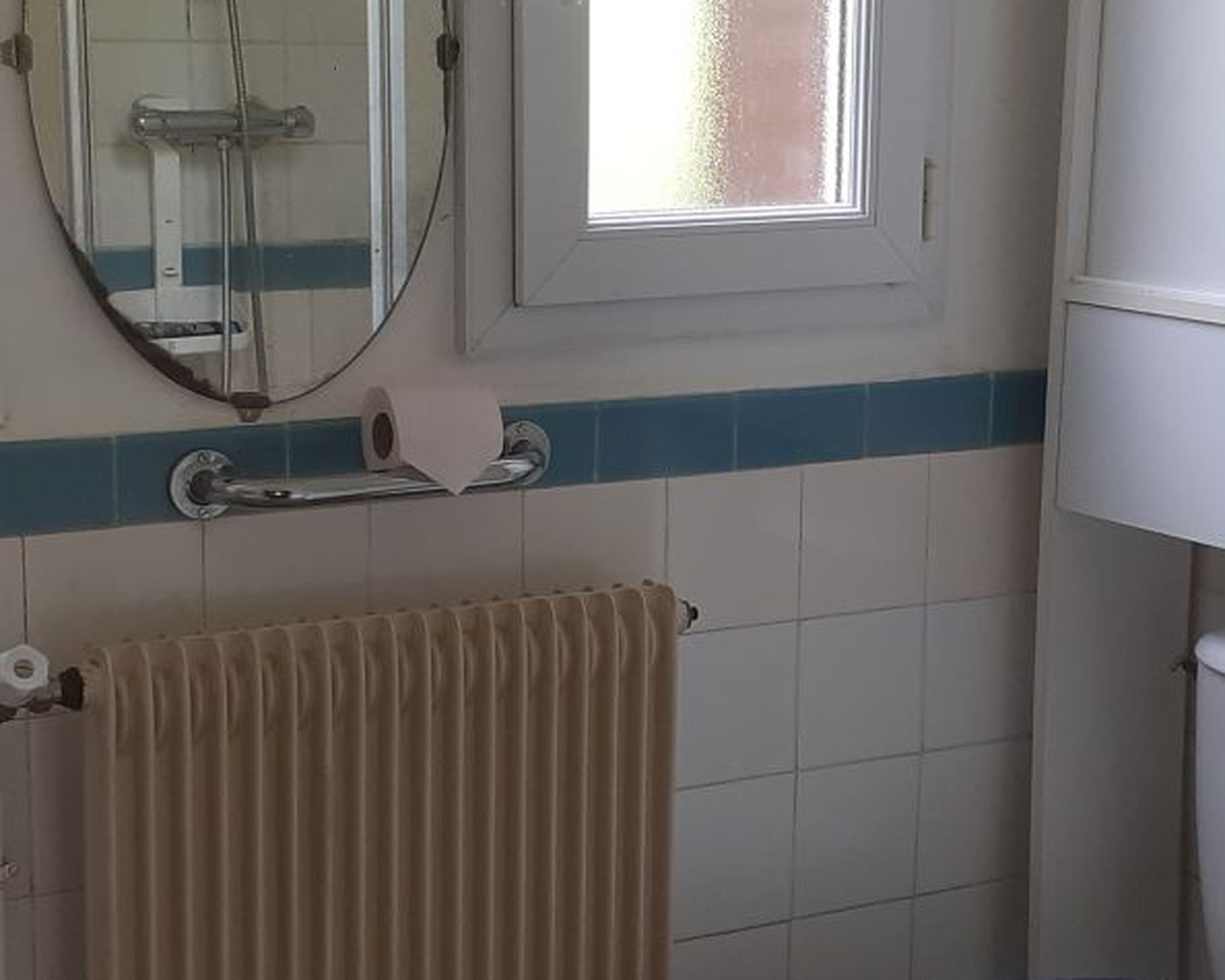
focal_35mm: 71
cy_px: 516
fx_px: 2574
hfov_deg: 26.8
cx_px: 594
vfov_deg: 21.5
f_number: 1.9
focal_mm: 3.6
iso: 64
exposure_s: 1/100
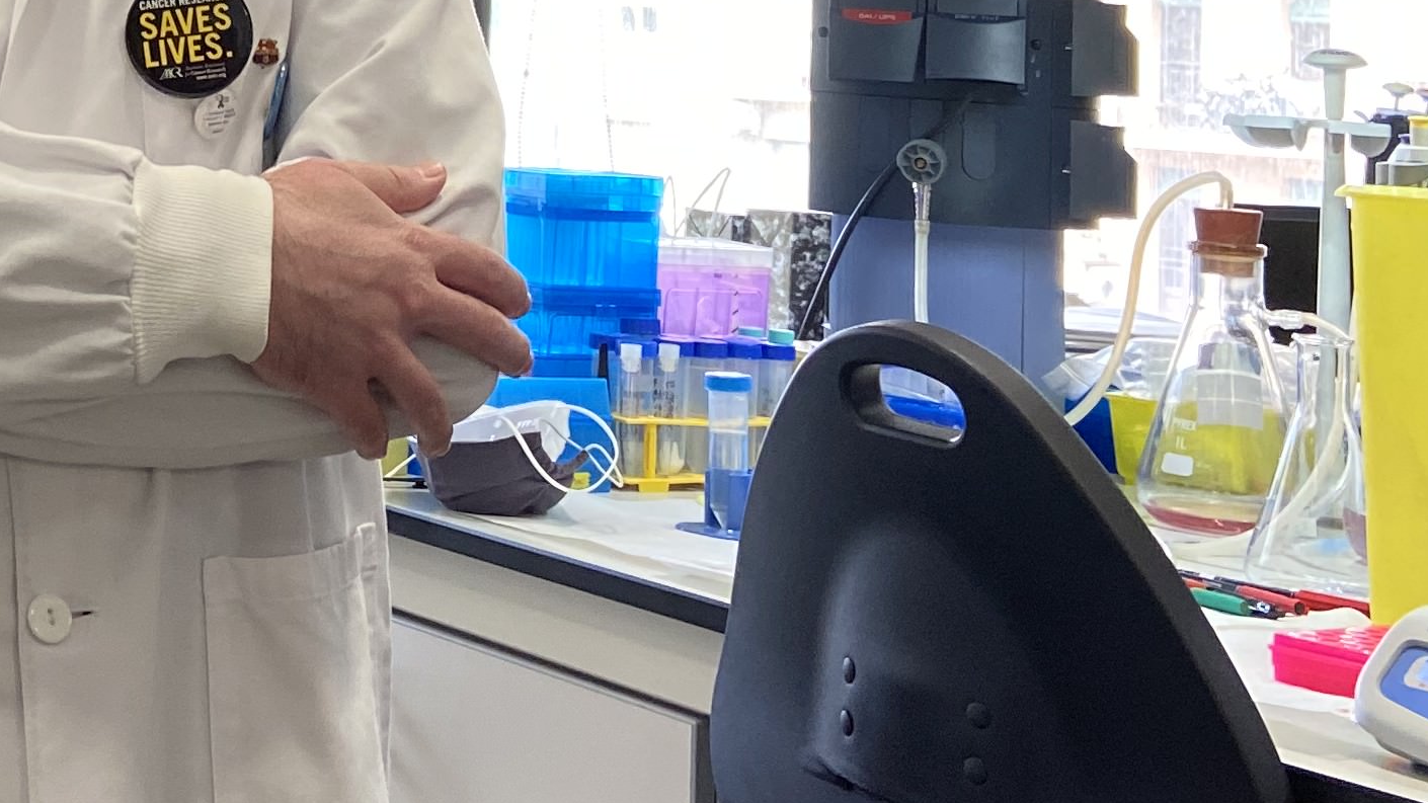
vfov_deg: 14.3
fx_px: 3067
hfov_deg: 25.2
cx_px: 64
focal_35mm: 81
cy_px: -247
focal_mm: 4.25
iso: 100
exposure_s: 1/82
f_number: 1.8
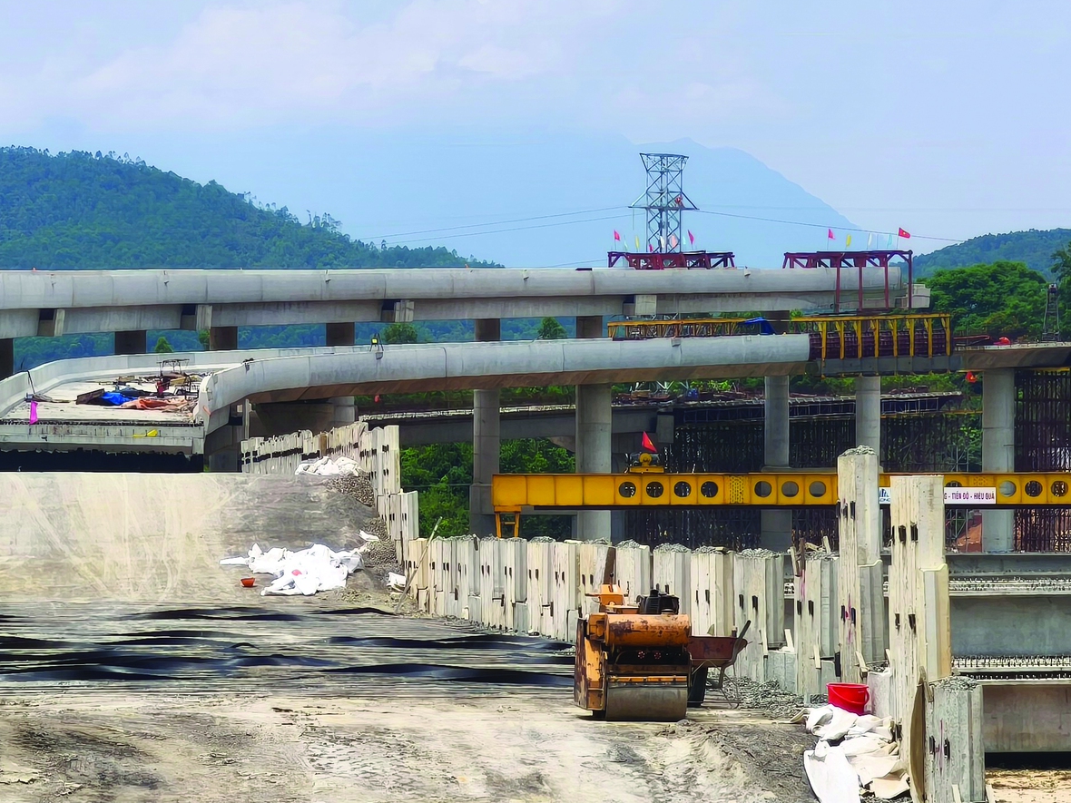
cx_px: 151
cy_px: 362
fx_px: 6714
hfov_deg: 9.1
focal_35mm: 217
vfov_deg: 6.8
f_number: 1.9
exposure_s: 1/645
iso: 50
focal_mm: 7.1
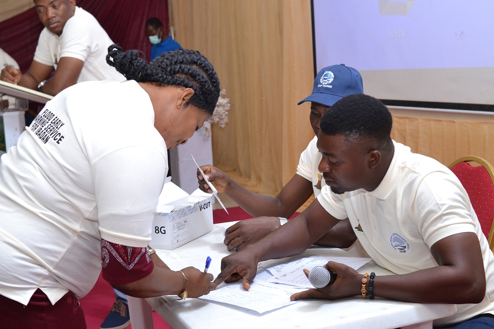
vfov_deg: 25.8
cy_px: 164
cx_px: 247
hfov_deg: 37.9
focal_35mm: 52
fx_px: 720
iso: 1600
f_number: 2.8
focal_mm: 35
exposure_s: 1/160
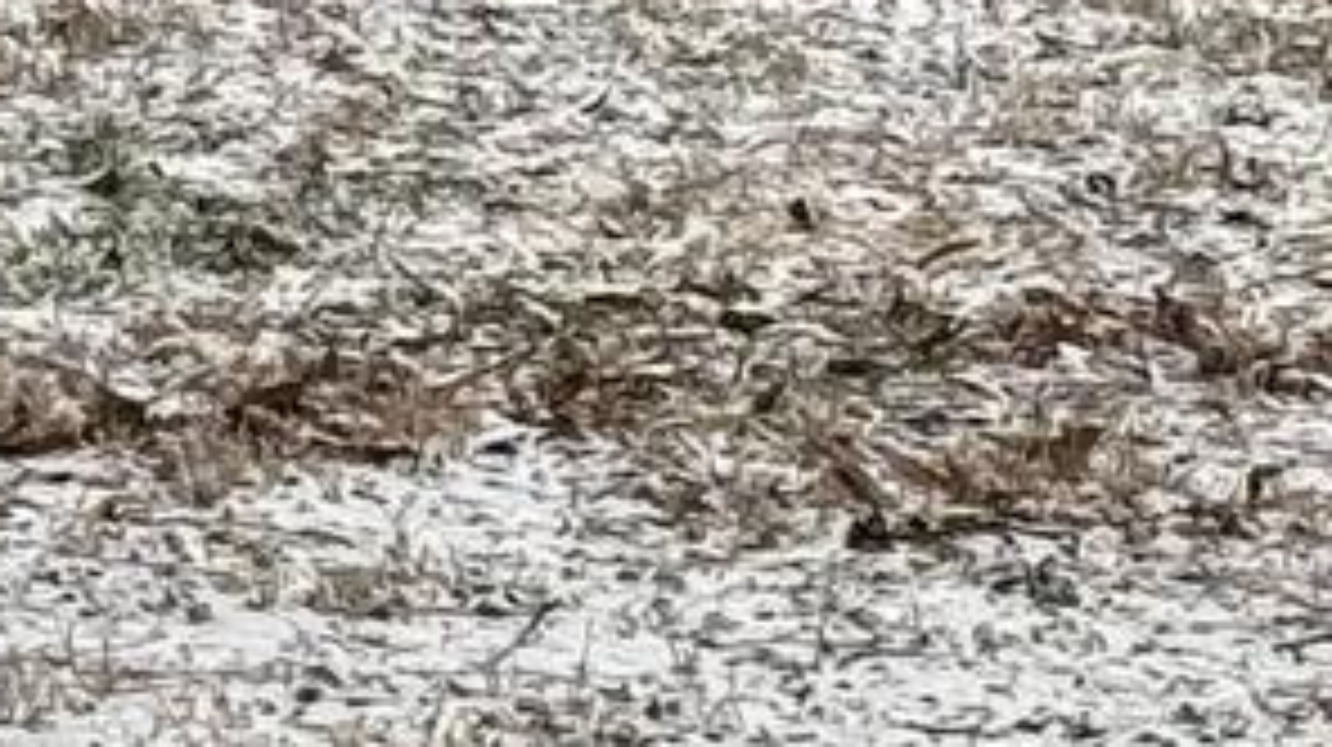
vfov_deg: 3.3
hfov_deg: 5.9
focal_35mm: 362
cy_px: -1368
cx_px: -783
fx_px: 12776
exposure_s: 1/466
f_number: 1.78
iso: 64
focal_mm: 6.76
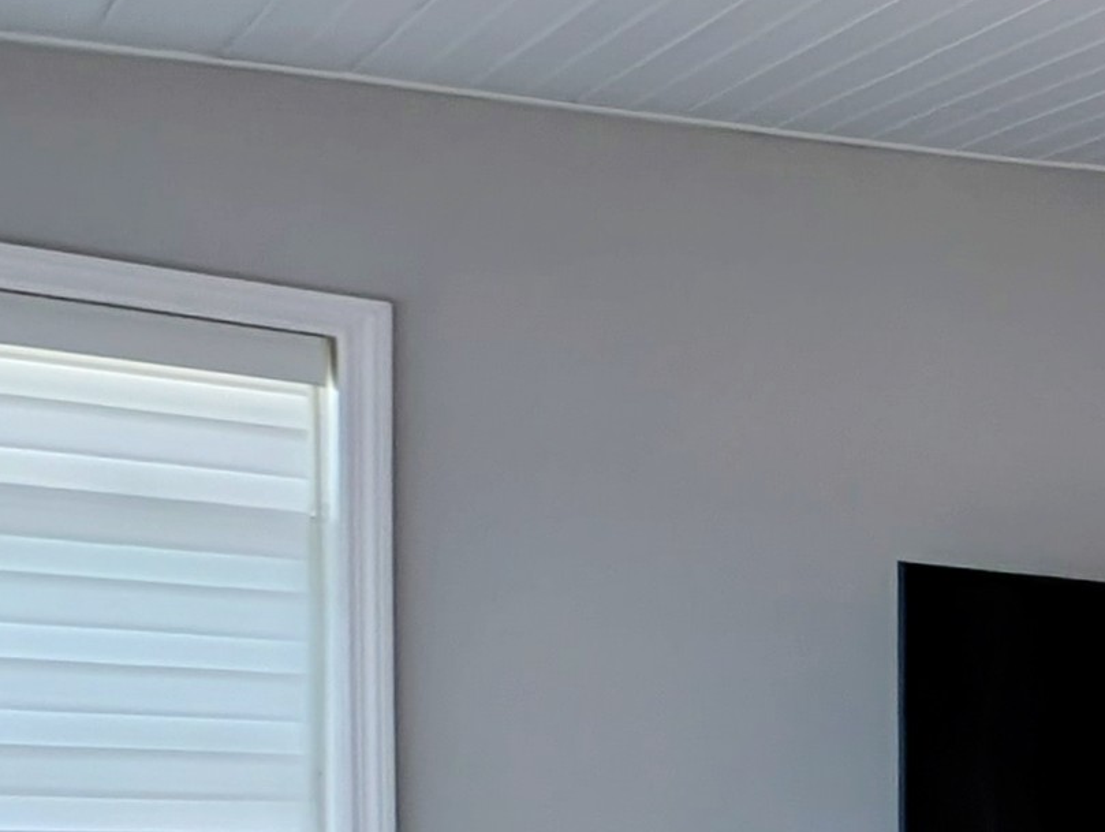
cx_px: 2484
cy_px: 930
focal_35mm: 58
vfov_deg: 23.6
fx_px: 1854
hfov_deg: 16.6
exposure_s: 1/133
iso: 41
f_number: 1.95
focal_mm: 2.23
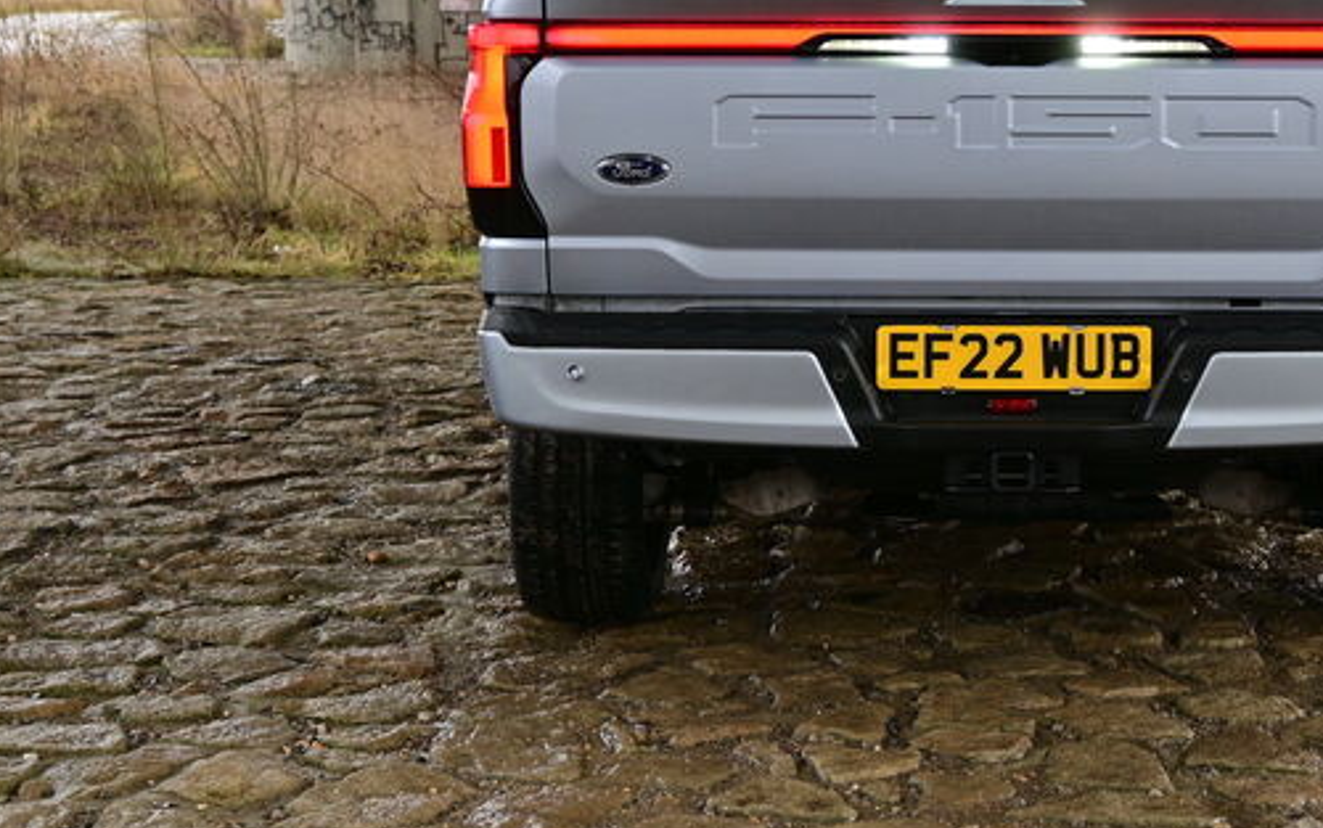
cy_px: 262
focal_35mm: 86
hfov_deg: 23.8
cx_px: 998
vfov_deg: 15.2
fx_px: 3102
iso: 100
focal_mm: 34
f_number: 5
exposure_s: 1/50
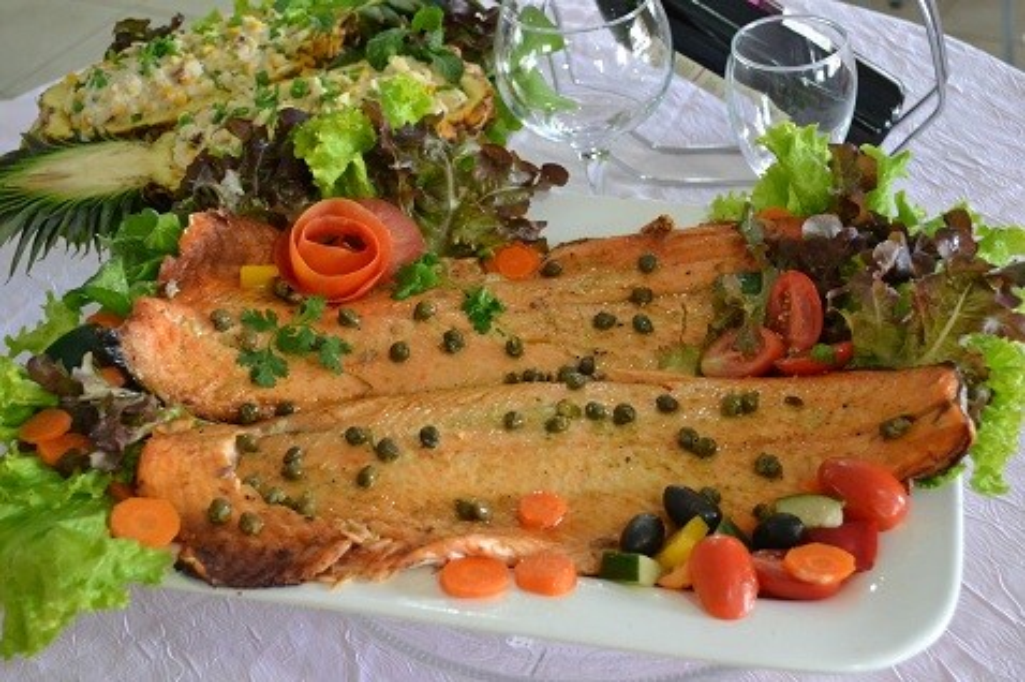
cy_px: 341
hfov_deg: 37.9
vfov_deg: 25.7
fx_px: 1494
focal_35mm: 52
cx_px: 512
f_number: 5
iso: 2800
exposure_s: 1/60
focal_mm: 35
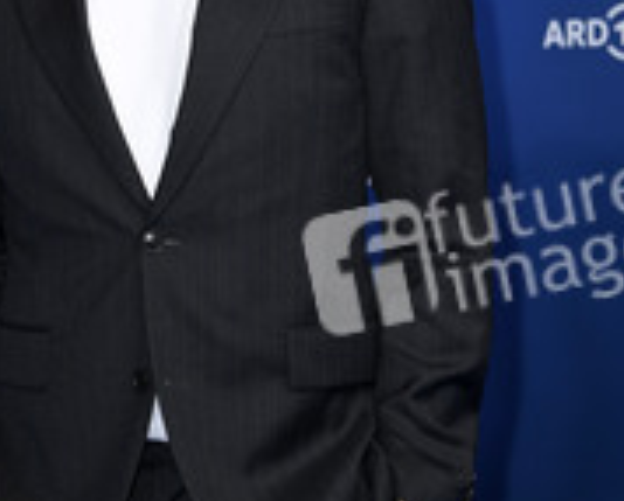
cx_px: 165
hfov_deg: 9.3
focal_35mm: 206
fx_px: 3811
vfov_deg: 7.5
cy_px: 77
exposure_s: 1/250
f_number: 5.6
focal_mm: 98
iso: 800
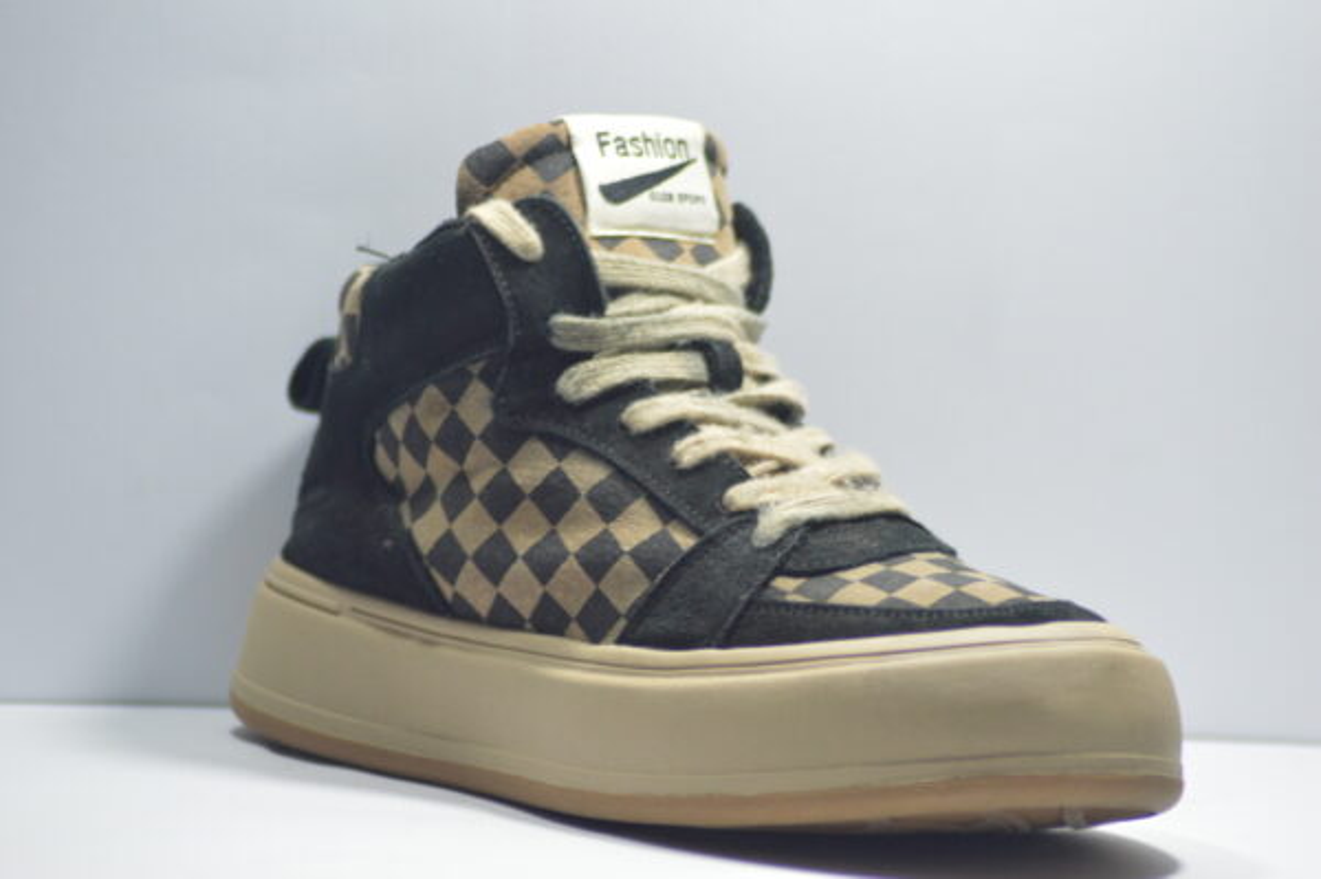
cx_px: 660
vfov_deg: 6.8
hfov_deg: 10.2
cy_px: 440
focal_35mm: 202
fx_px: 7424
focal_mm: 135
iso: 900
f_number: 4.2
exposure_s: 1/125
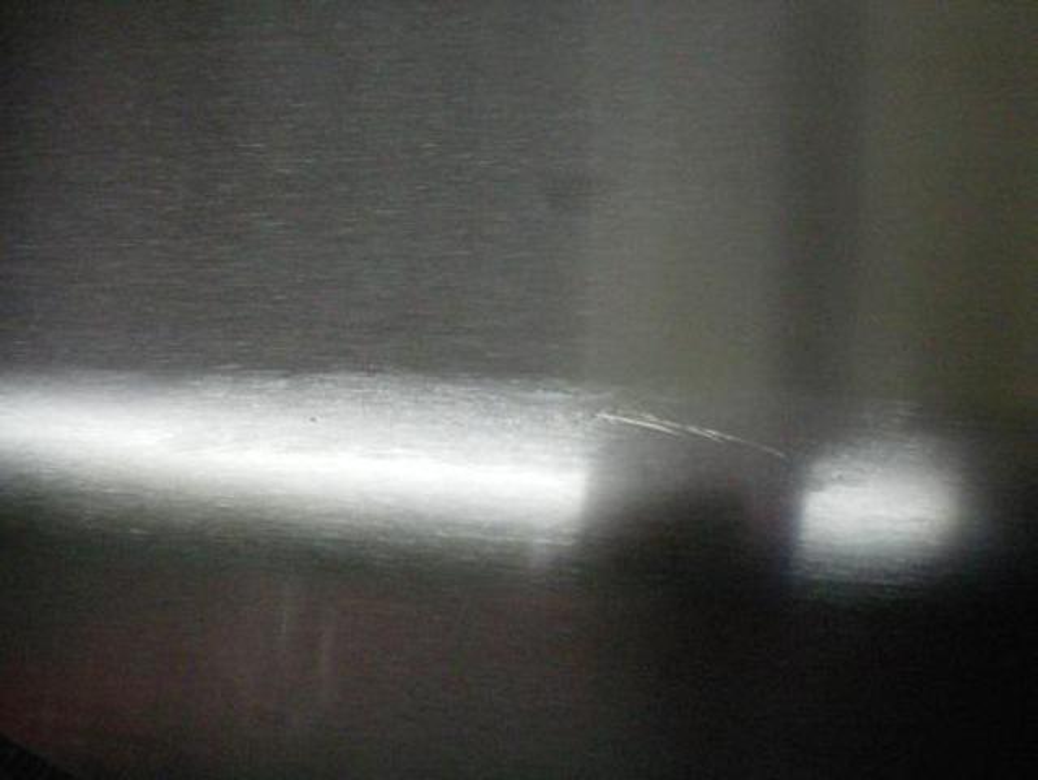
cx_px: 519
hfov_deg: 49.0
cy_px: 390
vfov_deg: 37.8
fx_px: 1140
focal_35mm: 38
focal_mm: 6.3
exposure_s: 1/50
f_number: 3.1
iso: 400
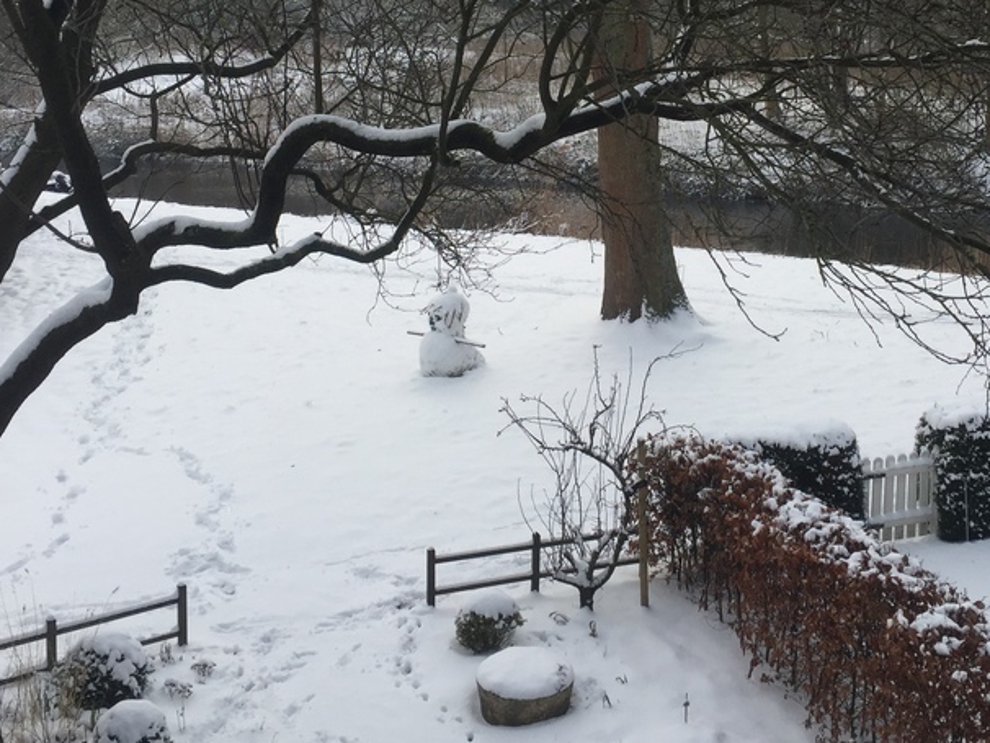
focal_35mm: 49
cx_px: 606
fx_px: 1402
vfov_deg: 29.0
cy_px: 139
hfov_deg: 38.7
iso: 32
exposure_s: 1/1464
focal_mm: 4.15
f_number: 2.2
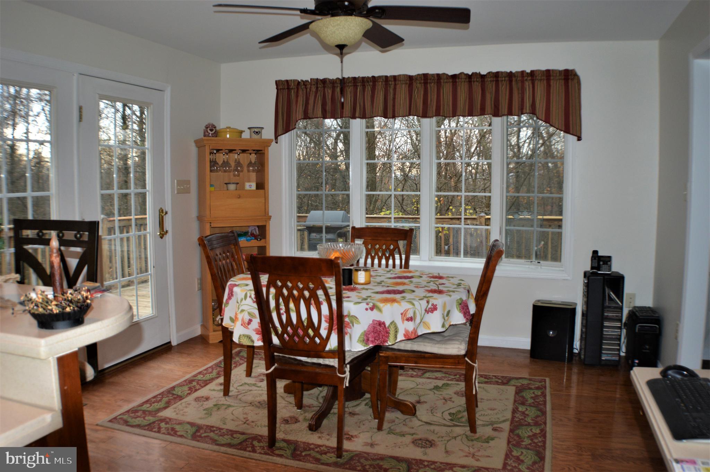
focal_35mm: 36
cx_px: 355
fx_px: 709
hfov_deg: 53.2
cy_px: 236
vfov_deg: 36.8
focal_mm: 24
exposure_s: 1/60
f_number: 4
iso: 560
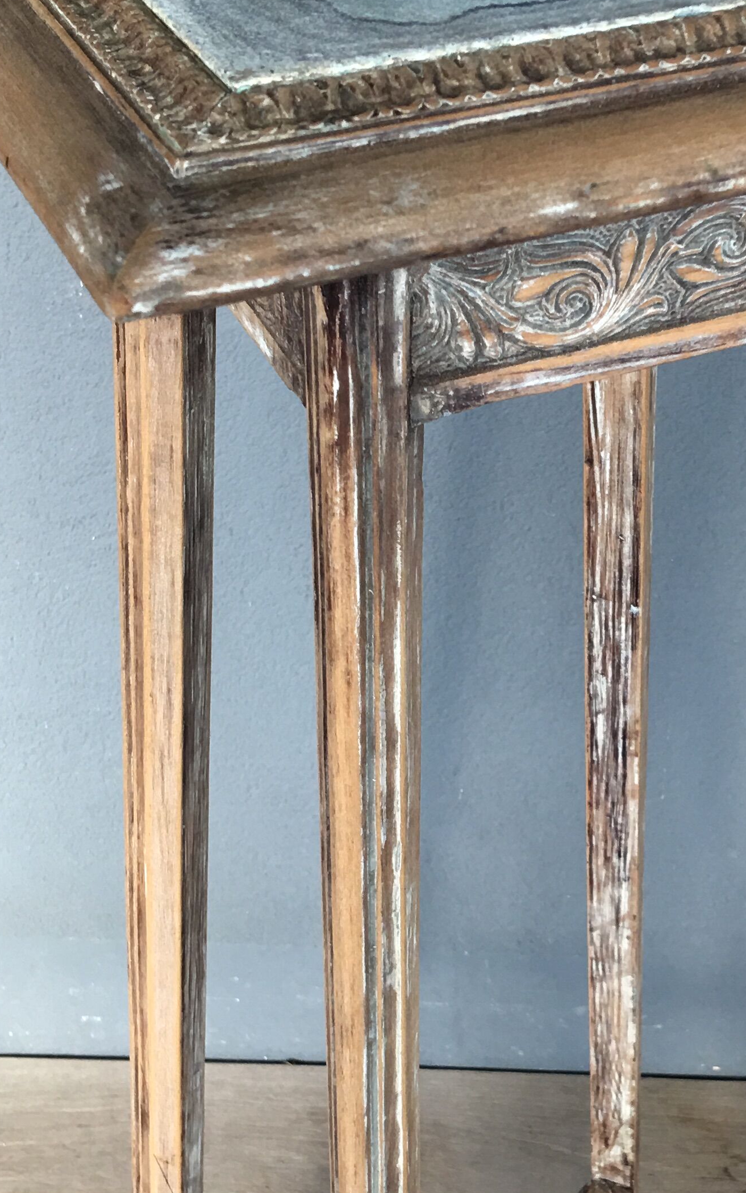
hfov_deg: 21.8
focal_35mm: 59
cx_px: 553
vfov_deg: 34.2
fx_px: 1919
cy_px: 791
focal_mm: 4.15
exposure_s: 1/33
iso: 32
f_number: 2.2
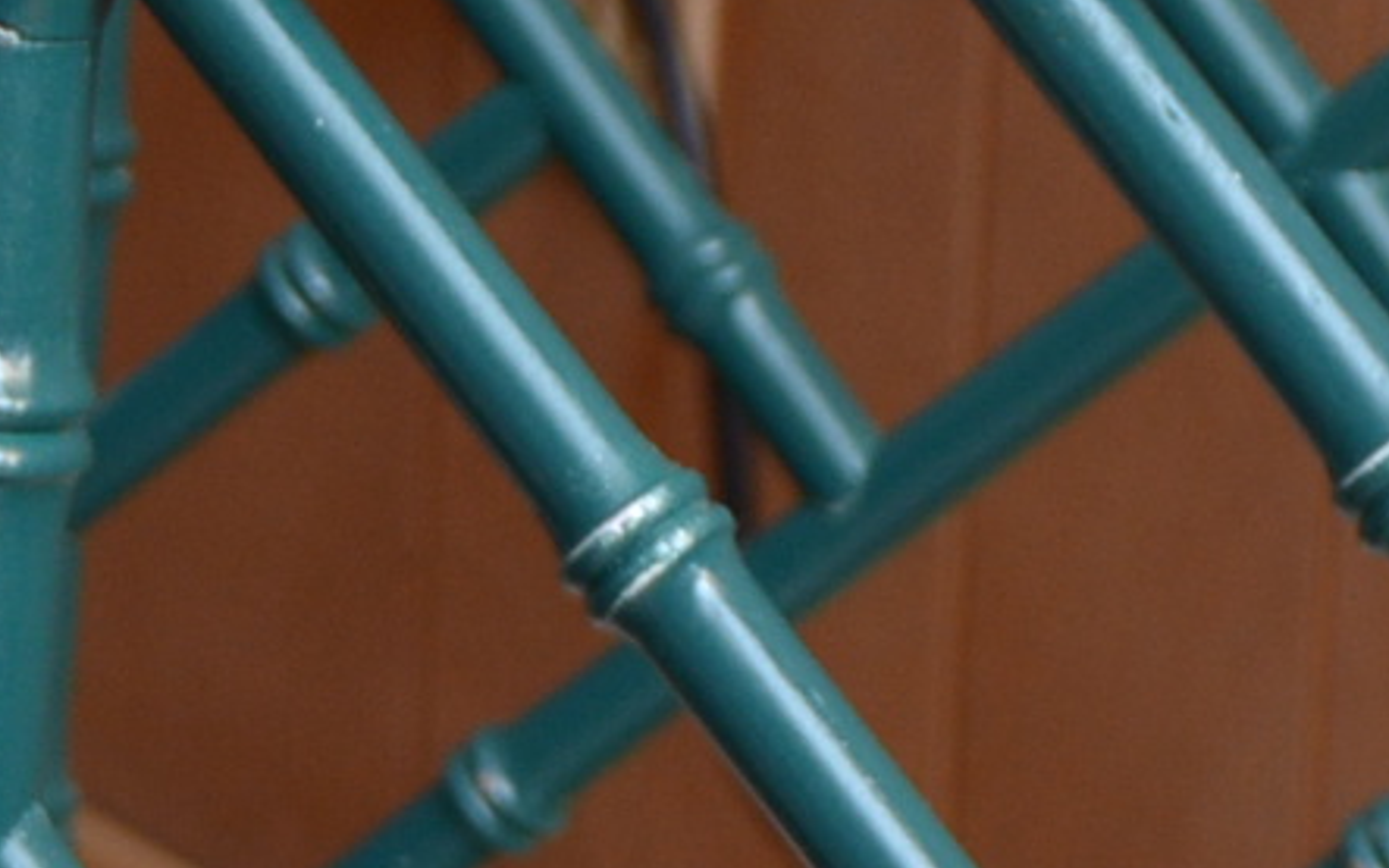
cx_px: 354
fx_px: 14917
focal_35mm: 394
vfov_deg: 3.3
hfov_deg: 5.3
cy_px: 1921
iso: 200
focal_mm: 38
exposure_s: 1/160
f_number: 4.8
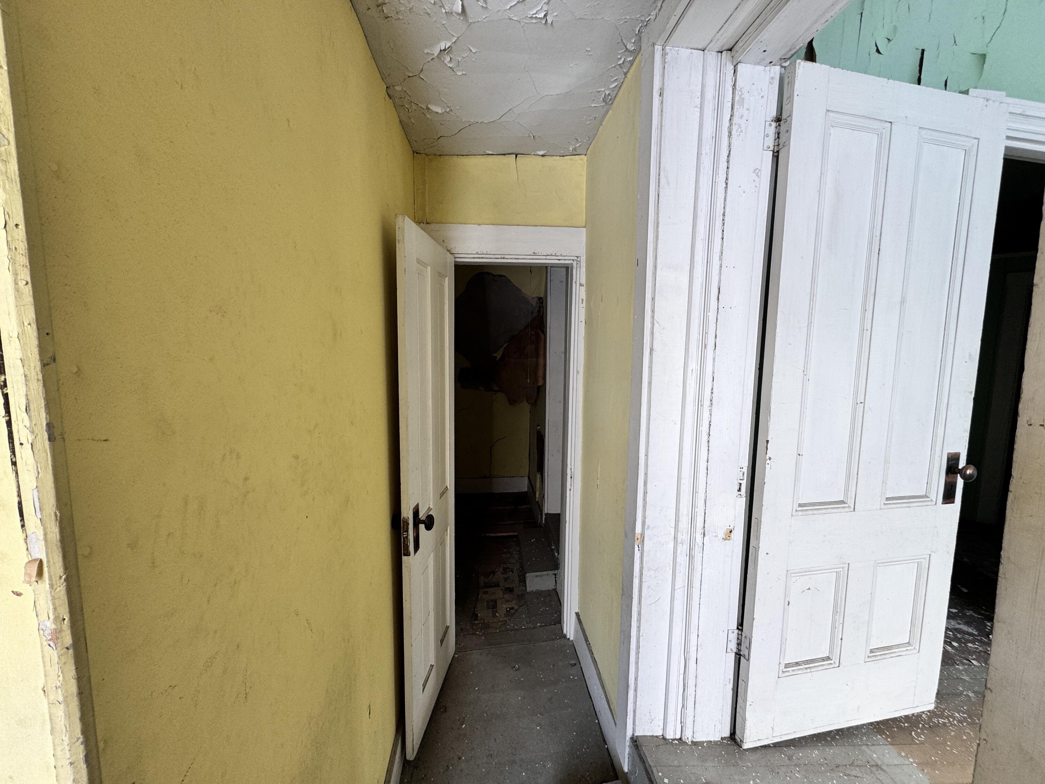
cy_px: 392
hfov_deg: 102.1
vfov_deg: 85.7
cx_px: 522
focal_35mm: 14
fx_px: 423
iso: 80
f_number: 2.2
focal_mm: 2.22
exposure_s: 1/99
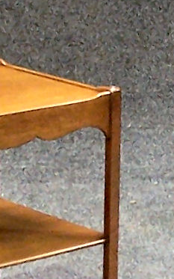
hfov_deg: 11.2
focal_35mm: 117
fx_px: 888
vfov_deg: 17.8
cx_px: 106
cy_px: 126
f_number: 2.8
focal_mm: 6.3
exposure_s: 1/10
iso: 140
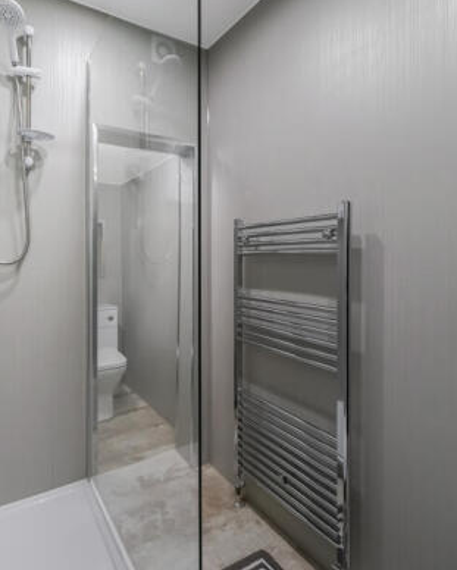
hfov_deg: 70.3
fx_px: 321
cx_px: 186
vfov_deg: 83.2
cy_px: 268
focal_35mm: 19
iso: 640
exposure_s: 1/60
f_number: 5
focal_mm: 12
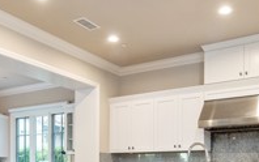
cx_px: 143
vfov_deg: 26.1
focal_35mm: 46
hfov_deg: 43.4
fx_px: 325
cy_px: 174
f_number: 4
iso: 900
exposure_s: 1/60
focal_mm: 14
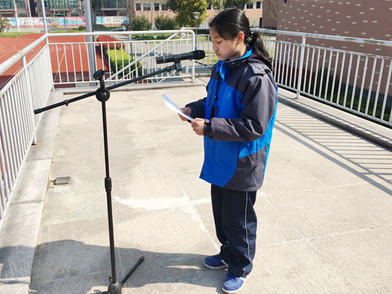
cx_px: 196
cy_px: 147
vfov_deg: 48.2
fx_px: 328
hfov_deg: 61.7
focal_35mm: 29
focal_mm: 4.15
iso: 25
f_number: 2.2
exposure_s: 1/1399
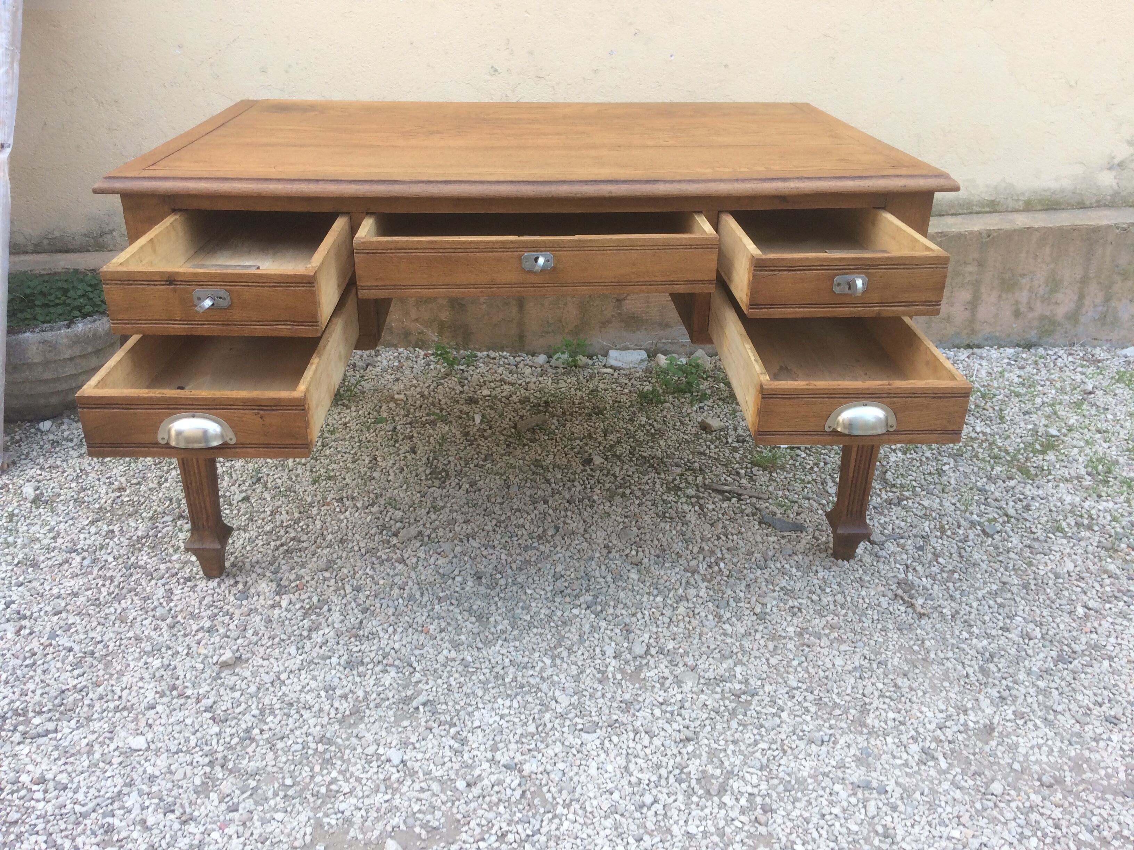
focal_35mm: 29
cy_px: 425
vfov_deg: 48.2
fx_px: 950
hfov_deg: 61.7
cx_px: 567
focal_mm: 4.15
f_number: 2.2
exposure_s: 1/163
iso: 32
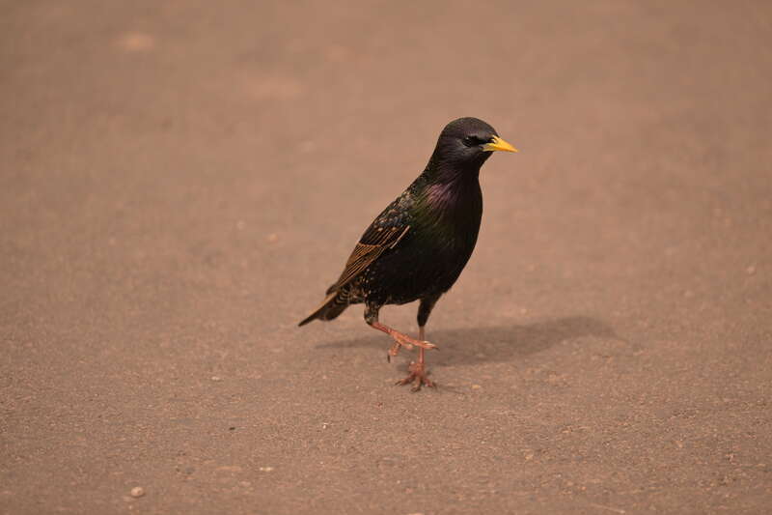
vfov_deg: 3.4
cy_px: 258
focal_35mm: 400
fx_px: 8575
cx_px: 386
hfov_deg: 5.2
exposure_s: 1/1250
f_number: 5.6
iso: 250
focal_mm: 400
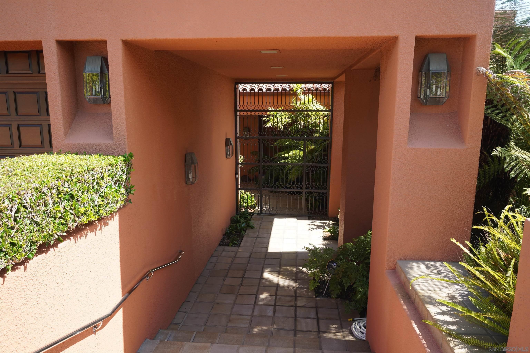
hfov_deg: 70.4
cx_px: 265
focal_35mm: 26
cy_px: 176
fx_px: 375
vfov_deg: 50.4
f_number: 4.5
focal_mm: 17
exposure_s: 1/125
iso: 100
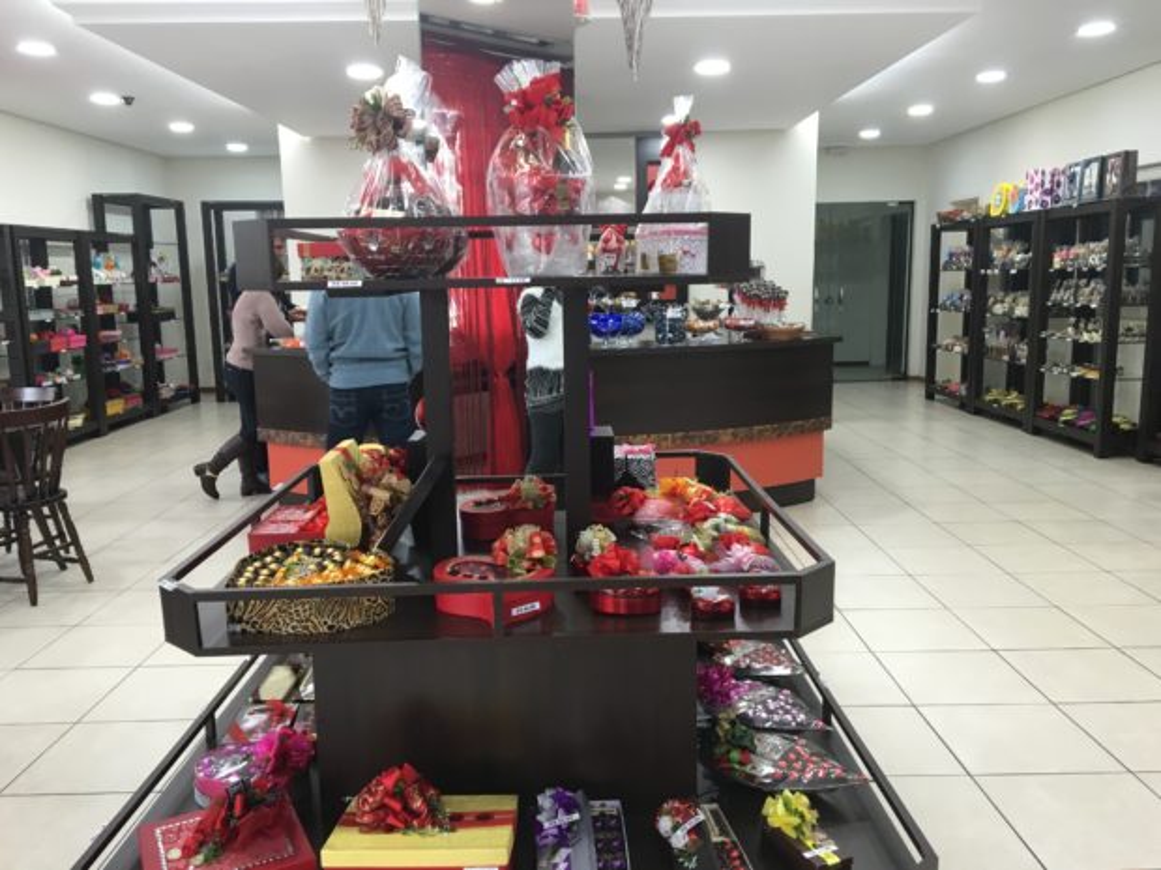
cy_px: 435
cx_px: 580
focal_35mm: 29
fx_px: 973
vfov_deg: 48.2
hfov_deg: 61.7
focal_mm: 4.15
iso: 64
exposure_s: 1/30
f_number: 2.2
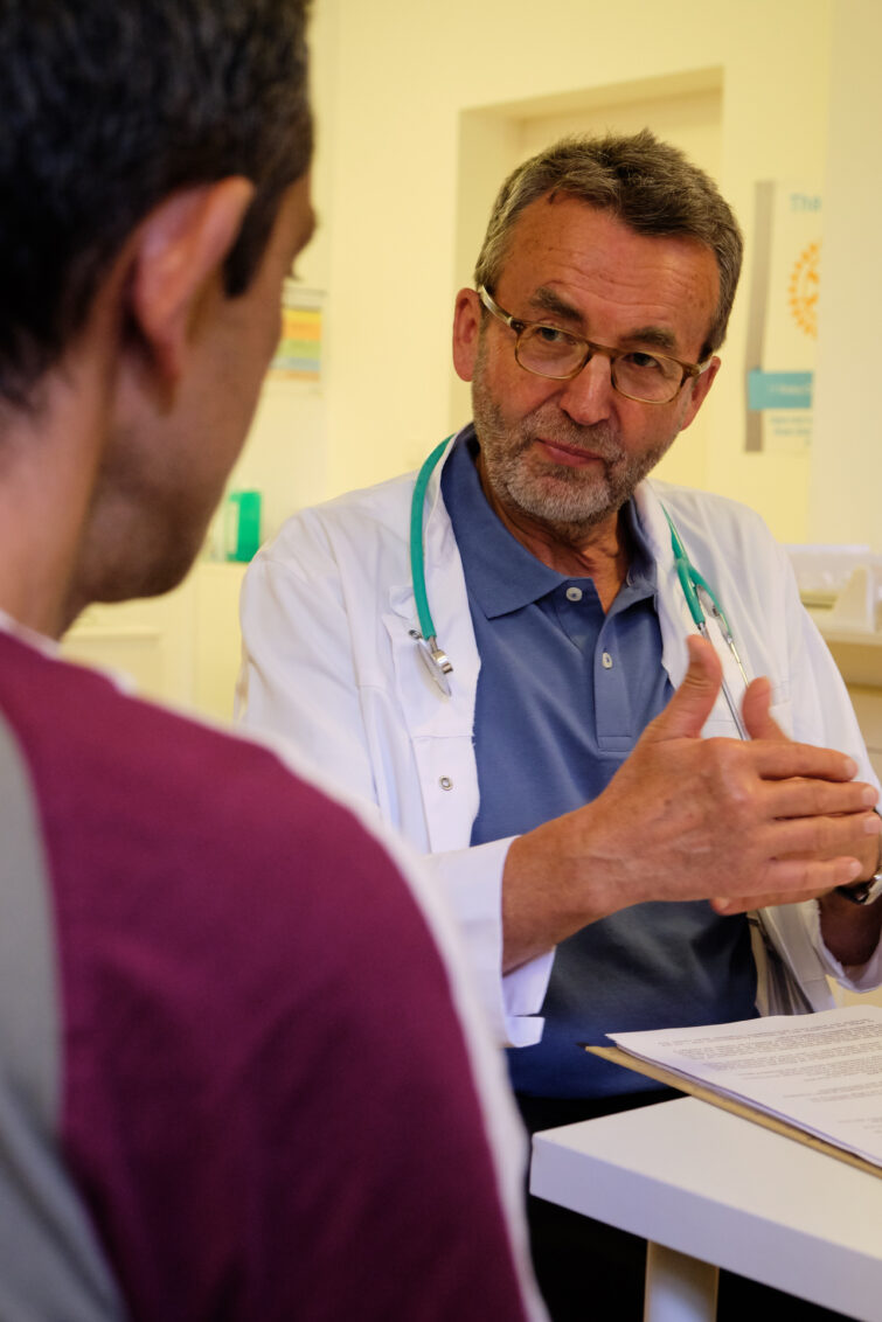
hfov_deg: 26.5
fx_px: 1874
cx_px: 441
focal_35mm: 51
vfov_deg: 38.9
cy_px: 661
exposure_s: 1/60
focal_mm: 34.3
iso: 1250
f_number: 4
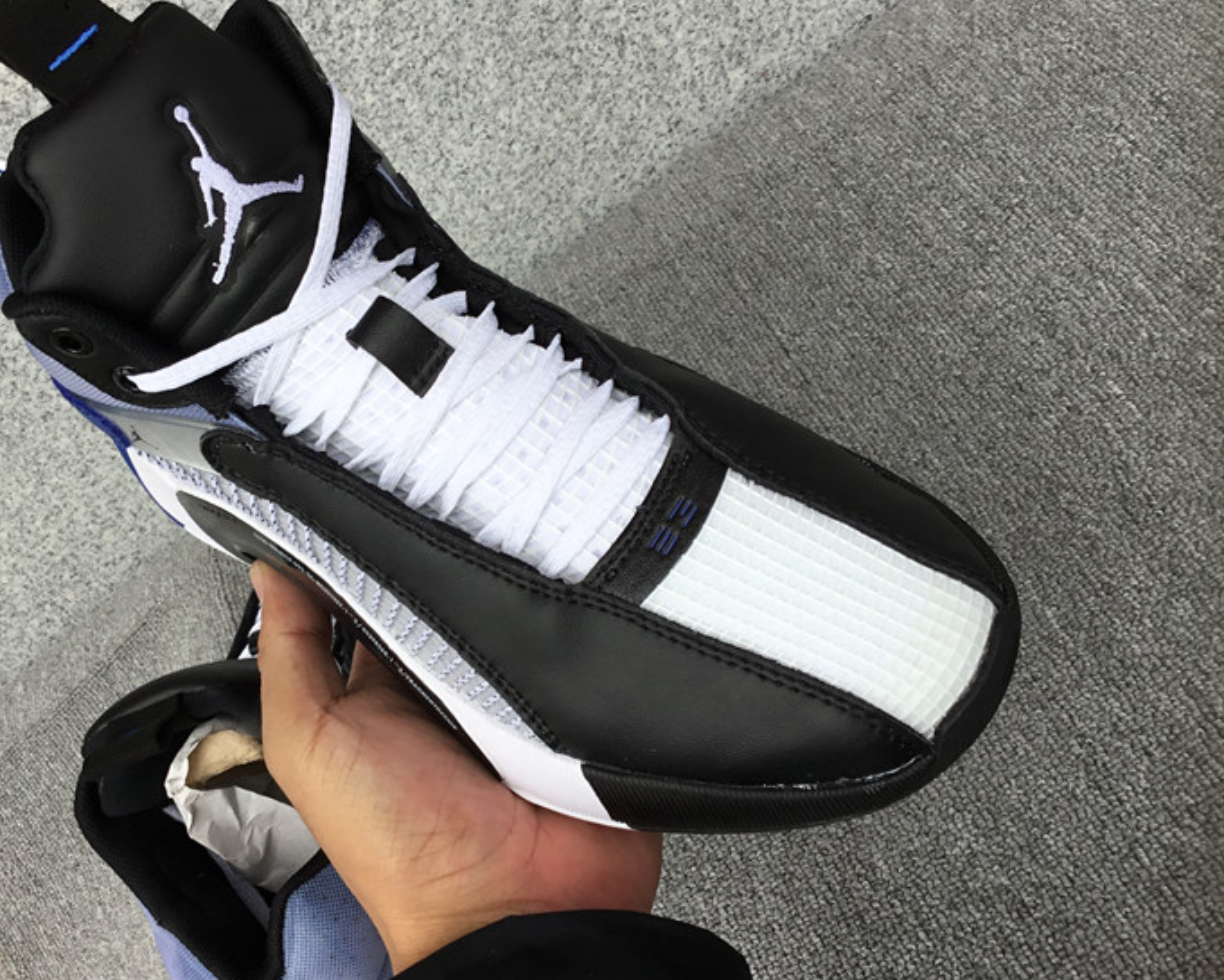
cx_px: 458
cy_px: 461
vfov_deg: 37.3
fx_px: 1449
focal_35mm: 40
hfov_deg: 45.4
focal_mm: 3.3
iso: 25
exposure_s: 1/200
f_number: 2.4
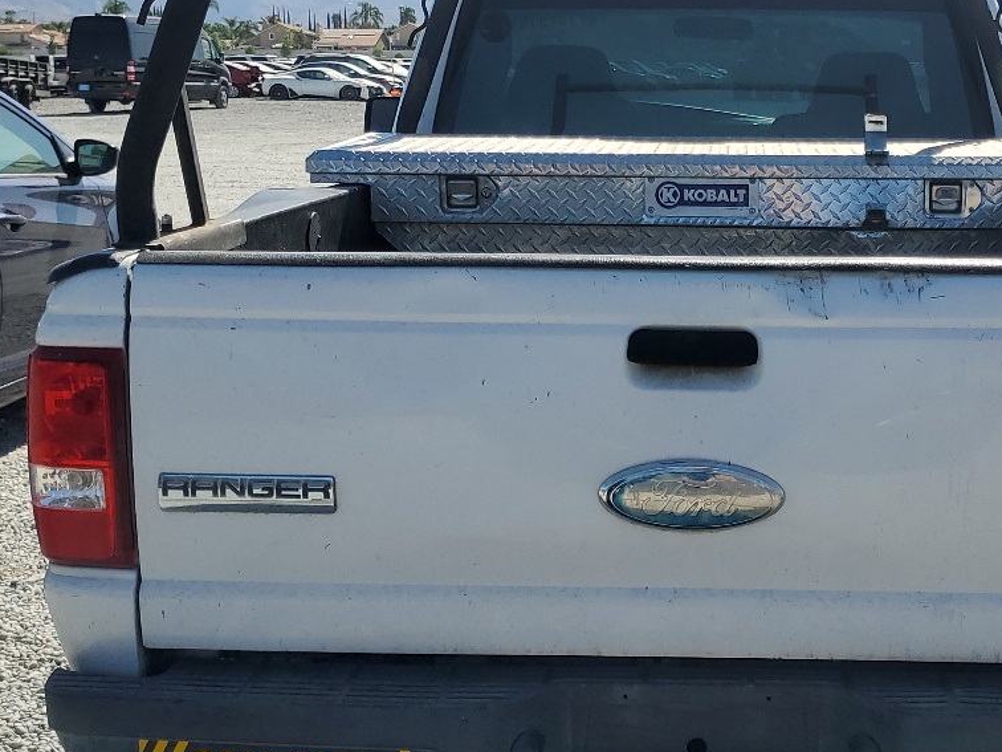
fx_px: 1592
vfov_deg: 26.5
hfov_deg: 34.7
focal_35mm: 55
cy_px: 302
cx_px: 649
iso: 50
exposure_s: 1/5000
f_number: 1.5
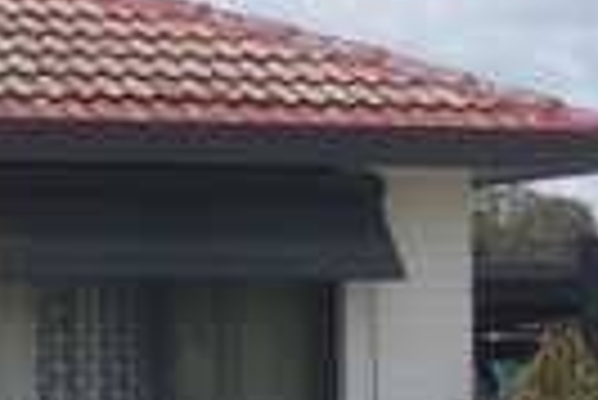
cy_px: 629
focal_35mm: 219
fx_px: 3642
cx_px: 103
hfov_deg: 9.4
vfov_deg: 6.2
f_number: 8
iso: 100
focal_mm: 5.8
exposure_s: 1/250
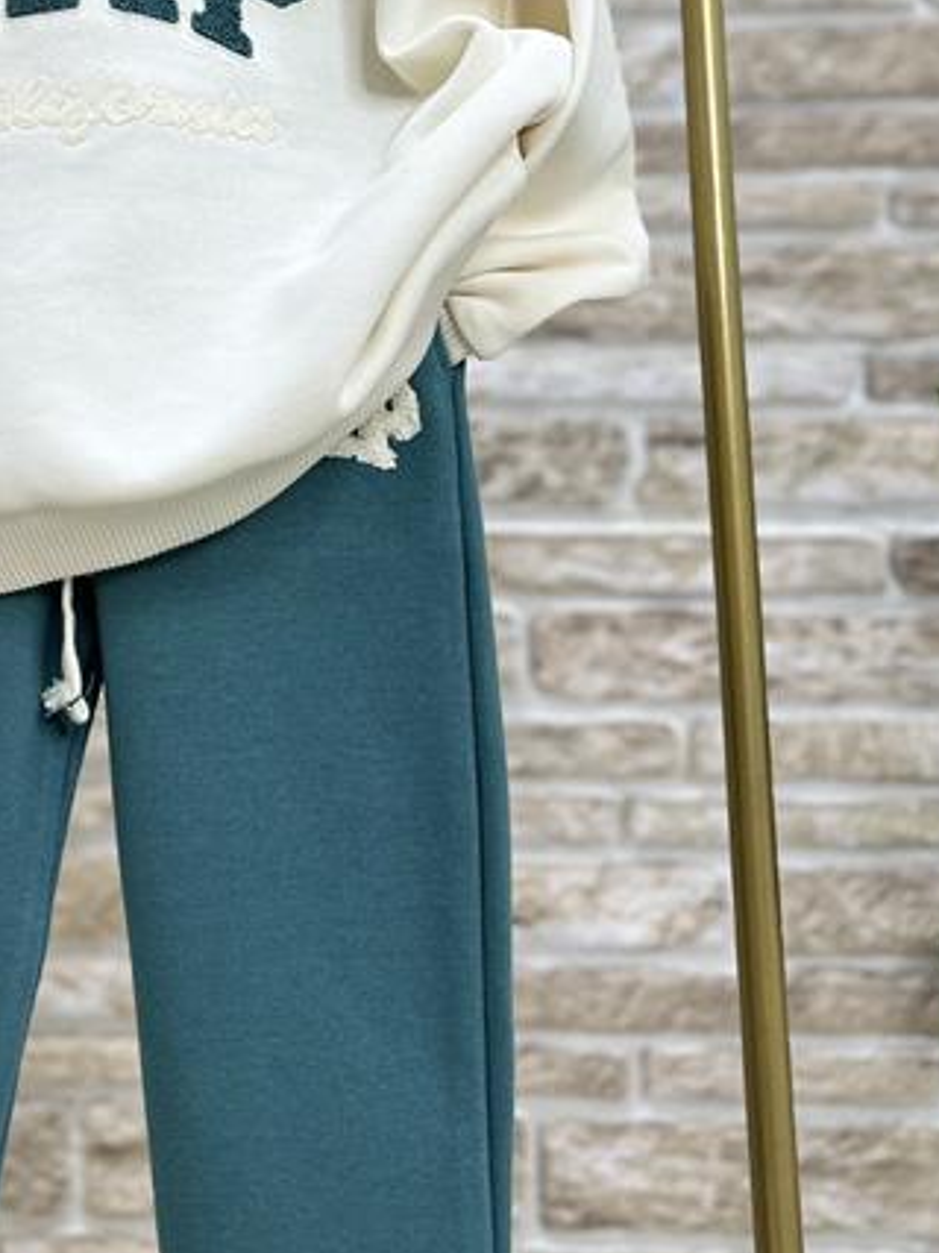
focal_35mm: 45
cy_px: 220
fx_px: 1628
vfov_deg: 40.1
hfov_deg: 30.9
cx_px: 120
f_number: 1.78
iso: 64
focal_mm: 6.86
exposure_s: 1/100
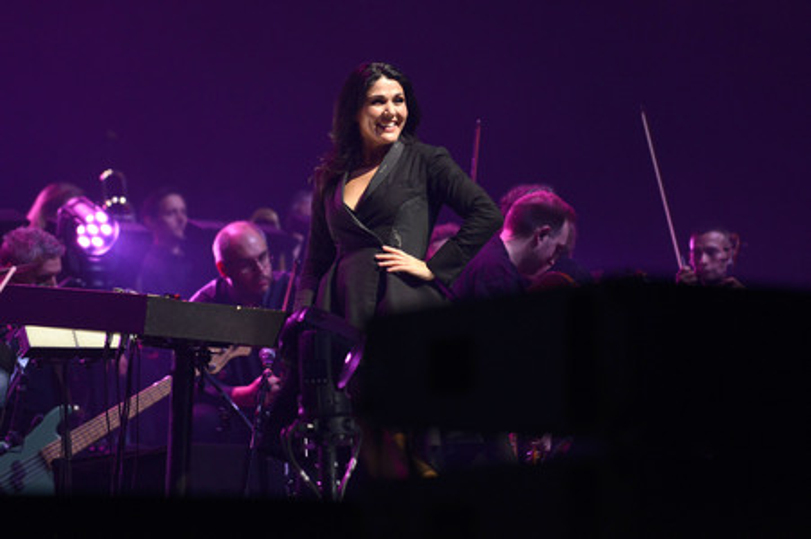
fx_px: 4502
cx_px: 406
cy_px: 270
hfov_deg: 10.3
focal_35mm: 200
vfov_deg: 6.9
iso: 1250
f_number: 3.2
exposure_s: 1/250
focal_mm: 200
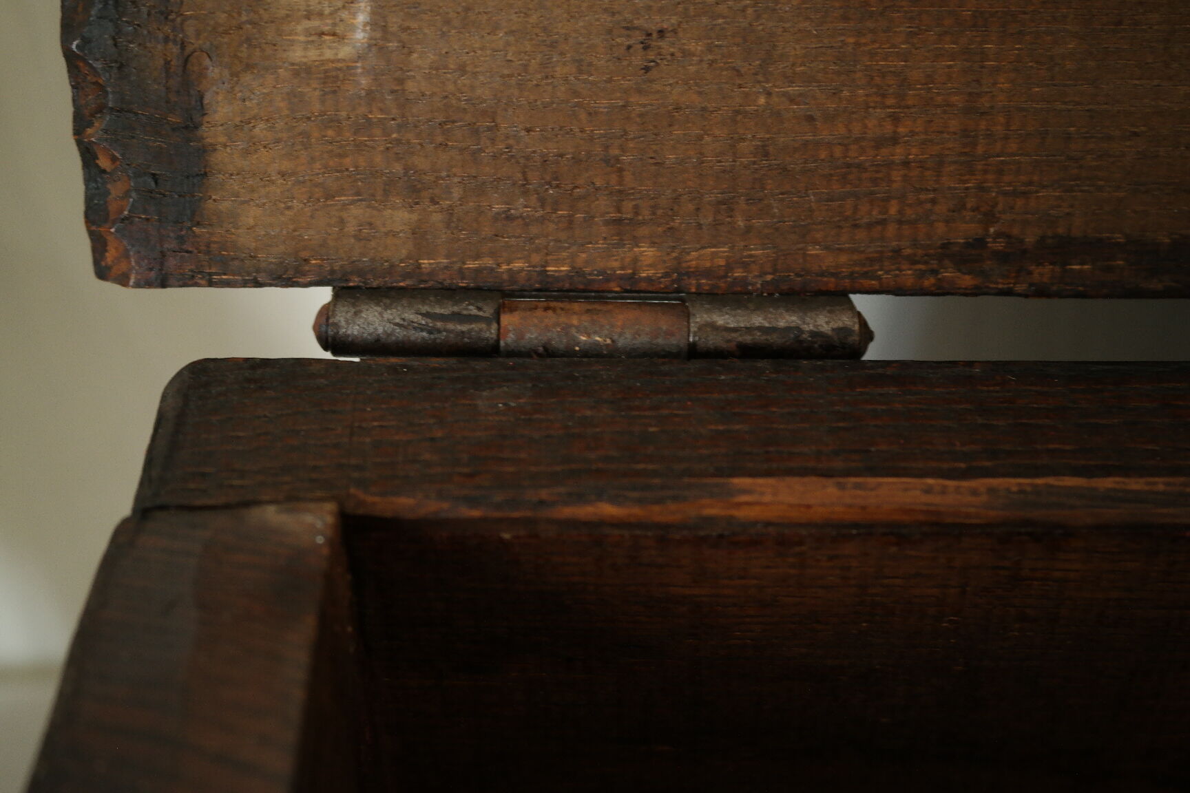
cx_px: 595
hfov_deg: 40.3
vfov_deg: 27.5
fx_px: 1620
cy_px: 396
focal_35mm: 49
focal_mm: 32
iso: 800
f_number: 6.3
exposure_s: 1/30
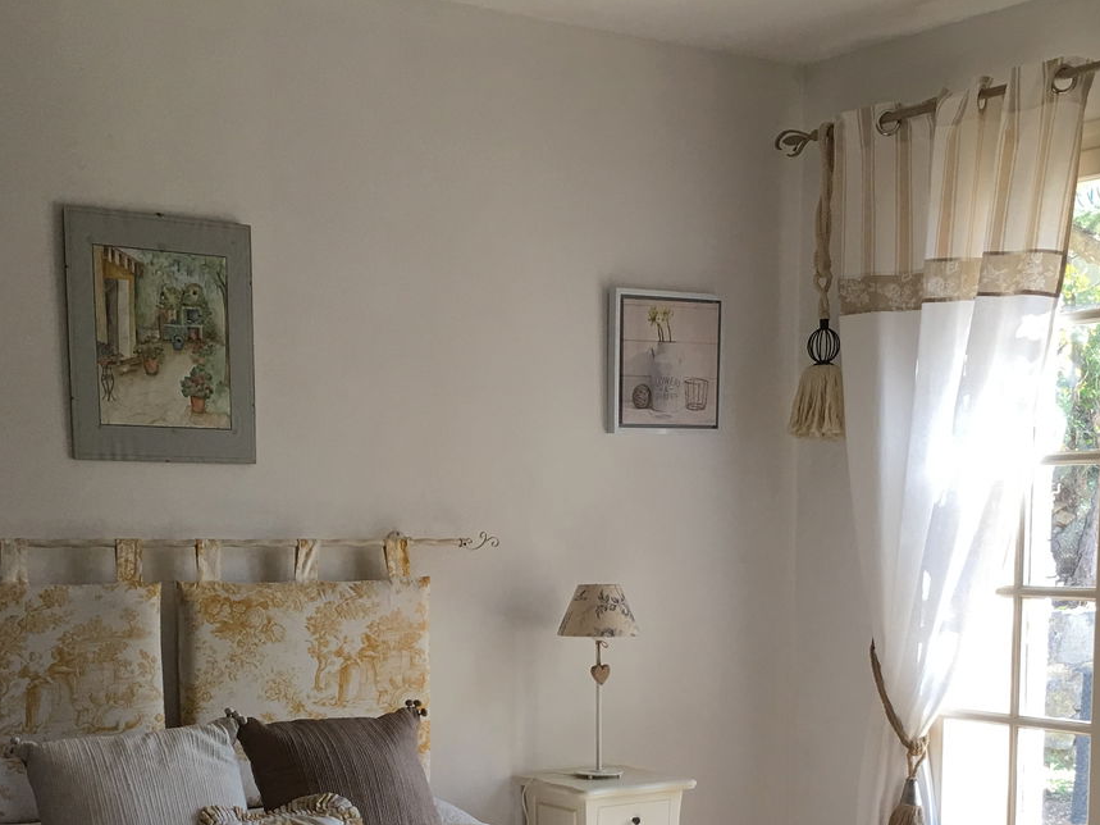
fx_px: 1716
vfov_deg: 26.1
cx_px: 574
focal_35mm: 54
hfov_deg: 35.5
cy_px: 755
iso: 32
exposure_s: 1/33
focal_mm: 4.15
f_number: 2.2
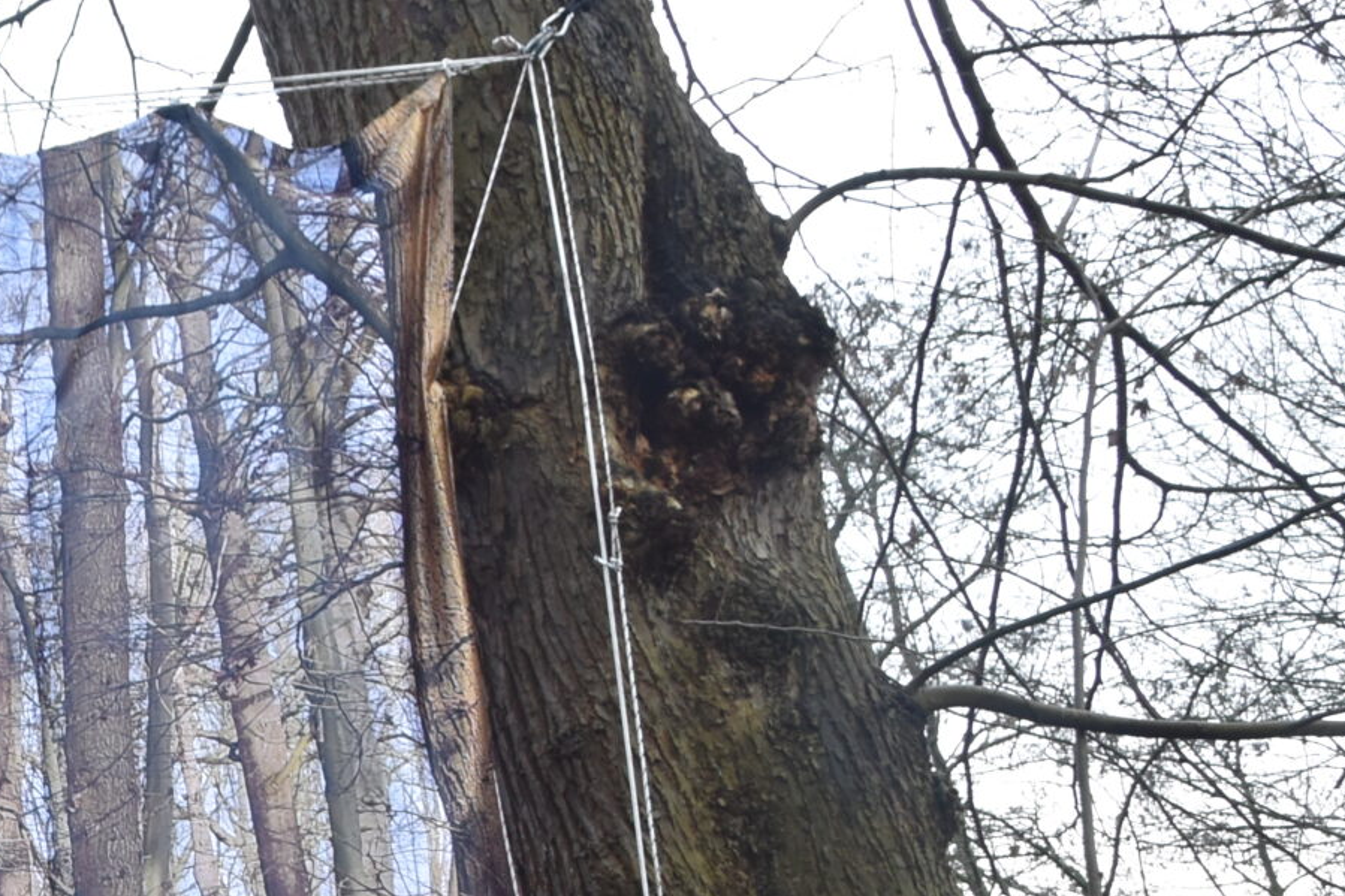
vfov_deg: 13.9
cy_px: 1193
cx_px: -404
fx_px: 3511
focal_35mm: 94
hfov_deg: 19.9
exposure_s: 1/125
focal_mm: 22
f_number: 5.6
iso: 400
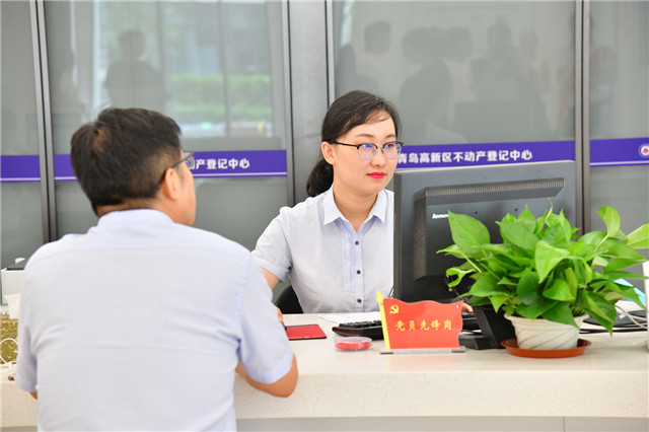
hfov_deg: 20.8
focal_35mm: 98
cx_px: 324
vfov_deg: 13.9
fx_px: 1766
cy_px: 216
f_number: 5.6
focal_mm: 98
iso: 1800
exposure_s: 1/125
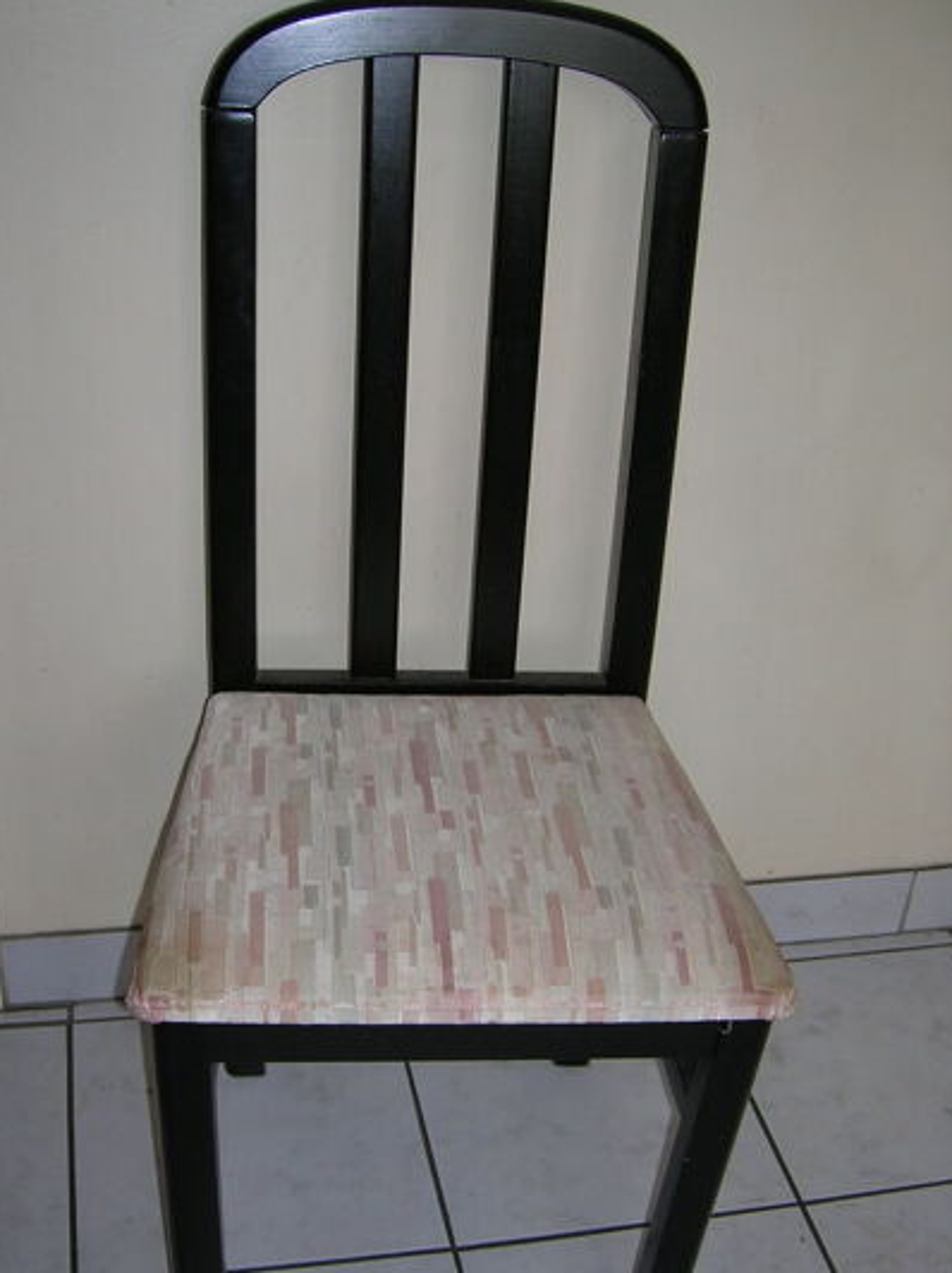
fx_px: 1506
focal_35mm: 41
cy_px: 720
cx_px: 450
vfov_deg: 45.7
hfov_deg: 35.1
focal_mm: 5.7
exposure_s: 1/60.1
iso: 50
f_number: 2.9
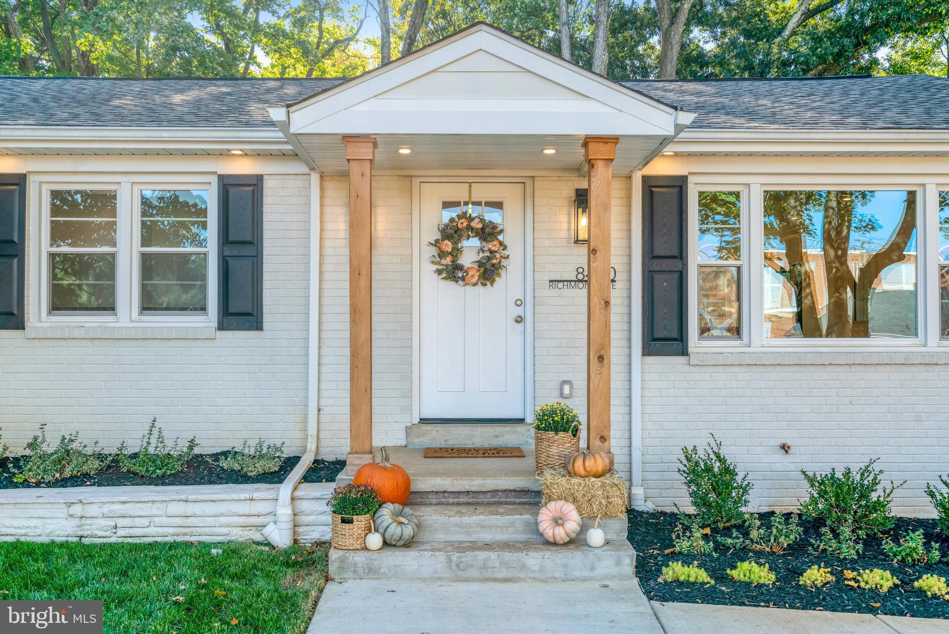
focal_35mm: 33
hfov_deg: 57.2
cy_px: 317
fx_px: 870
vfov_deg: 40.0
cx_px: 474
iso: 800
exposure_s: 1/400
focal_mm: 33
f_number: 8
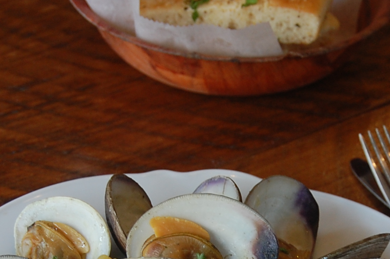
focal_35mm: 140
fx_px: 1518
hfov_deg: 14.6
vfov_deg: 9.6
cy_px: 302
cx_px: 232
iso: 400
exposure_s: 1/50
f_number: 4.8
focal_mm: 35
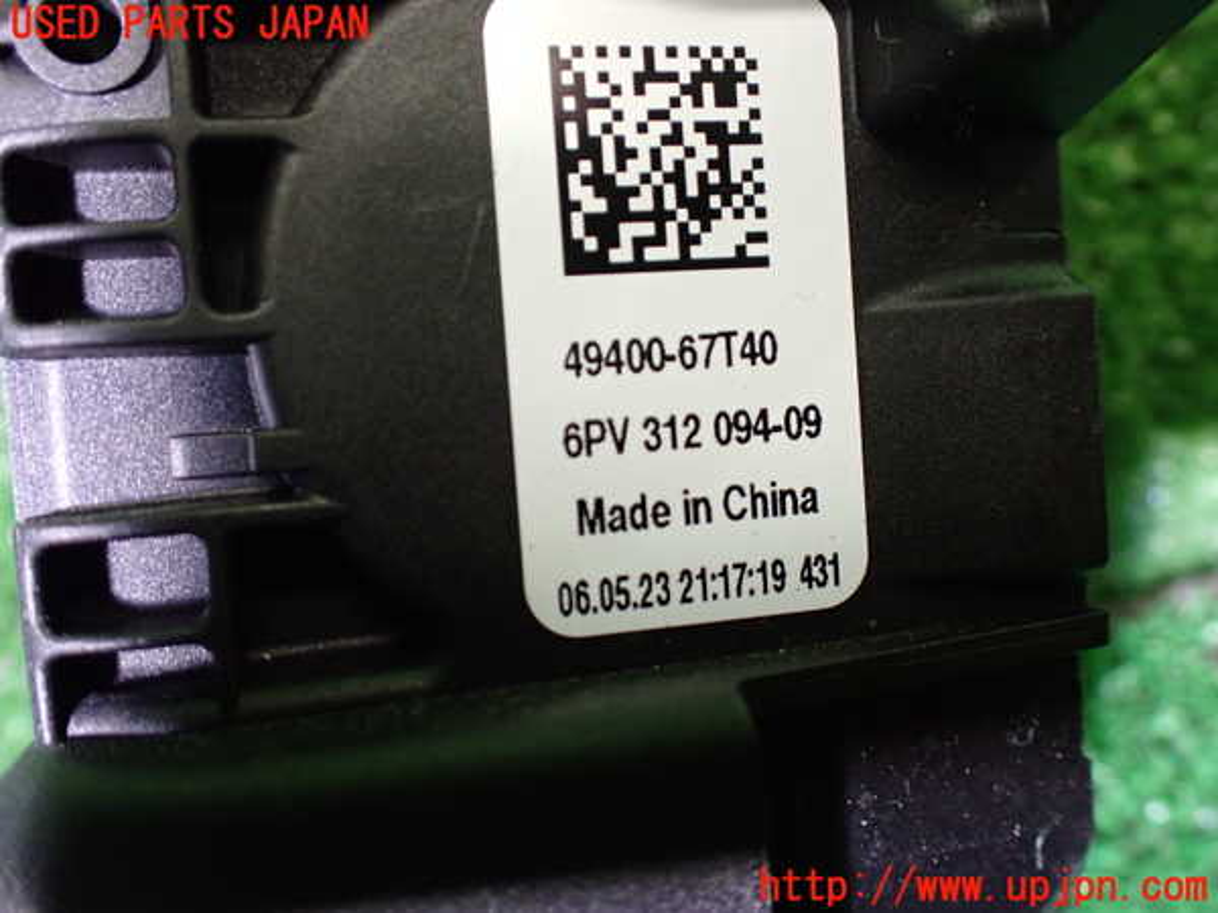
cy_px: 456
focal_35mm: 30
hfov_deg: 60.0
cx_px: 609
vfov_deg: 46.8
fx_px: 1056
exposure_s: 1/125
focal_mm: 5.4
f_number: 2.3
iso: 500
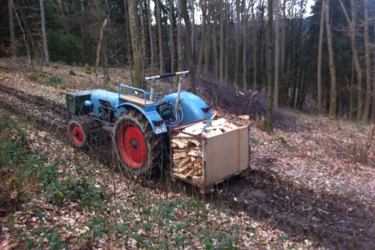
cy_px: 107
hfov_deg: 50.7
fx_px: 396
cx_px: 187
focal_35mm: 38
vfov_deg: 35.0
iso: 80
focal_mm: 3.85
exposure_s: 1/30
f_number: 2.8
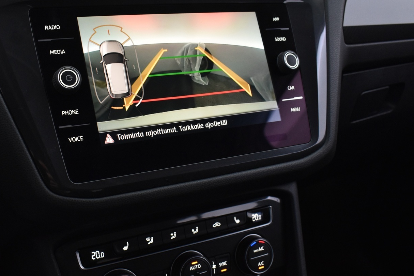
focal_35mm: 40
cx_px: 148
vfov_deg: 33.3
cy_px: 161
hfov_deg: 47.9
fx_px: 460
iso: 1250
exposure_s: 1/15
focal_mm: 20
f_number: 5.6
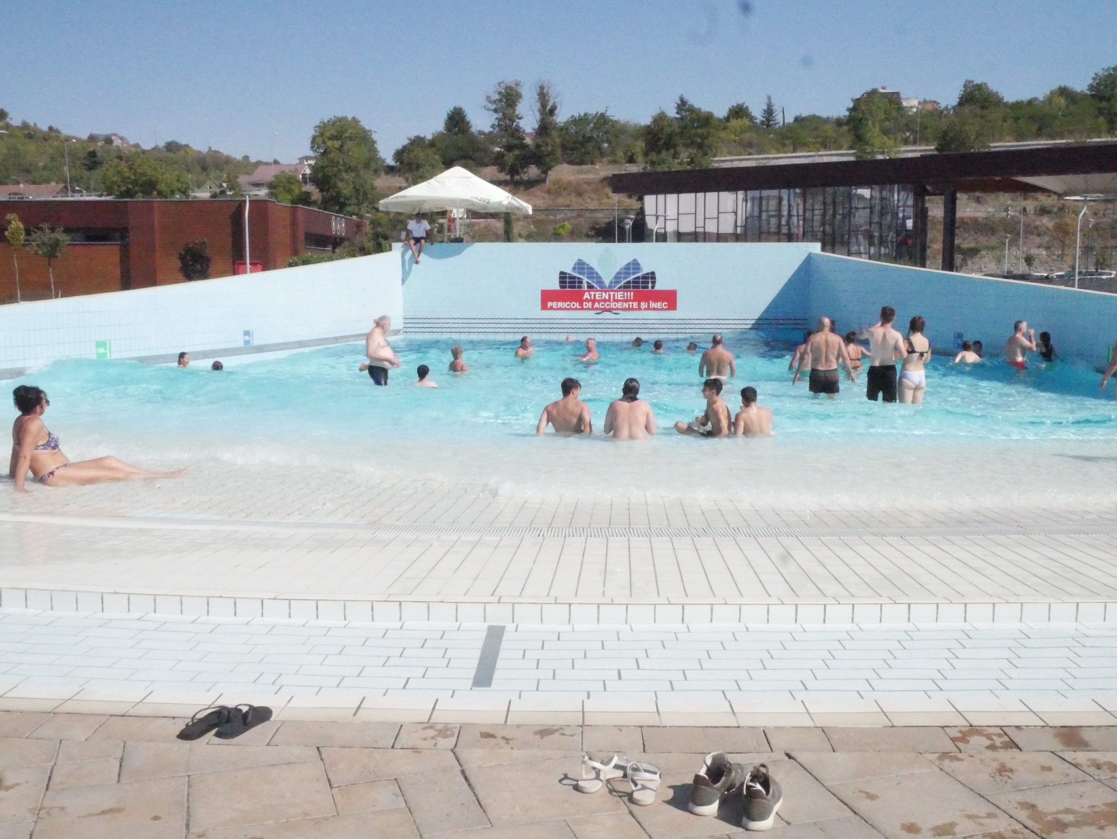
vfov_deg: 39.7
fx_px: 1162
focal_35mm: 36
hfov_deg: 51.3
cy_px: 420
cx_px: 558
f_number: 22
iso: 12800
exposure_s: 1/4000
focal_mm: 18
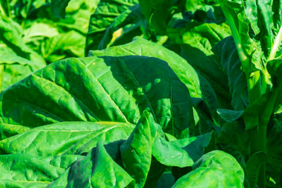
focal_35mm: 123
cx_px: 247
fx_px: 963
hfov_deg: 16.5
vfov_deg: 11.1
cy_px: 145
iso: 200
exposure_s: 1/800
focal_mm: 35
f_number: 5.6
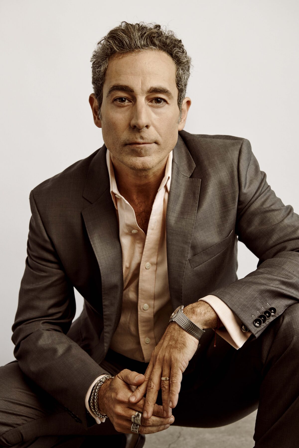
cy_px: 224
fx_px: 747
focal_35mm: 60
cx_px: 150
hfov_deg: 22.6
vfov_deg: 33.4
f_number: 8
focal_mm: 60
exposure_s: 1/200
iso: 1000
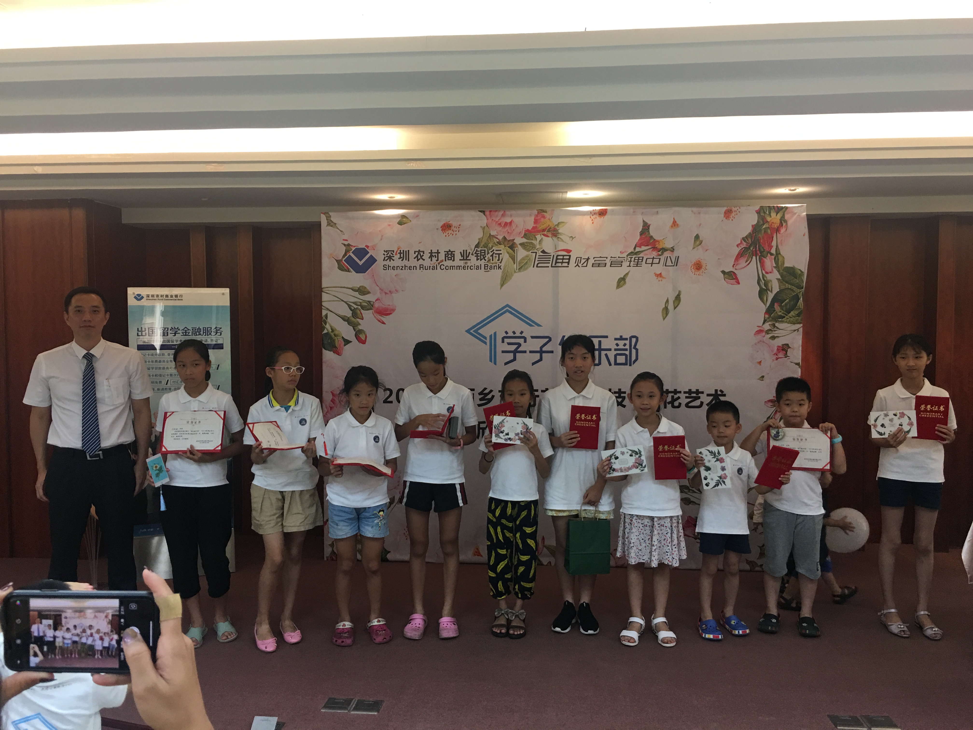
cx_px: 486
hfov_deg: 61.7
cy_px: 365
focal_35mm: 29
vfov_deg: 48.2
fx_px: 815
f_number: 2.2
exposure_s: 1/33
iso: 64
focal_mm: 4.15
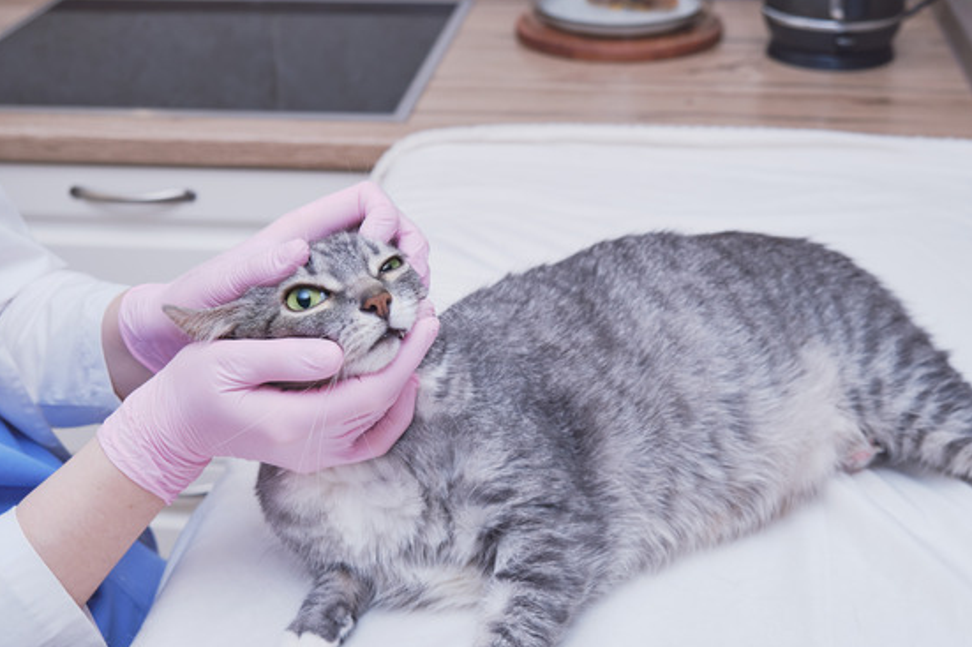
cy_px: 404
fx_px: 1377
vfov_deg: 26.4
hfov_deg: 38.9
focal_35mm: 51
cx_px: 467
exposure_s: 1/100
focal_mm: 24.3
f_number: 4
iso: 160
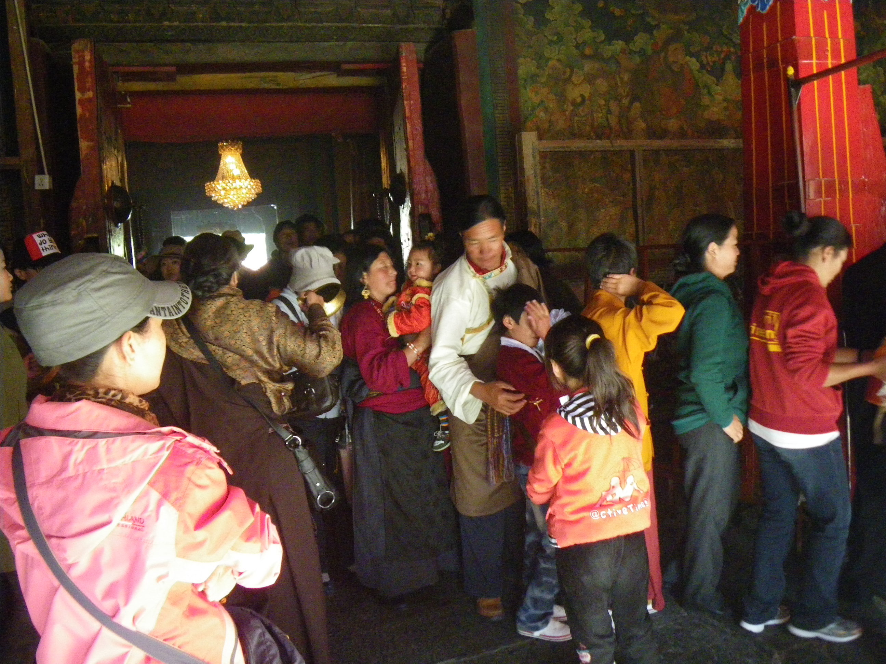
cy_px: 332
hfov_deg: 63.4
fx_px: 717
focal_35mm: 28
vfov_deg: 49.7
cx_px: 443
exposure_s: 1/40
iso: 800
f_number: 3.5
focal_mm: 5
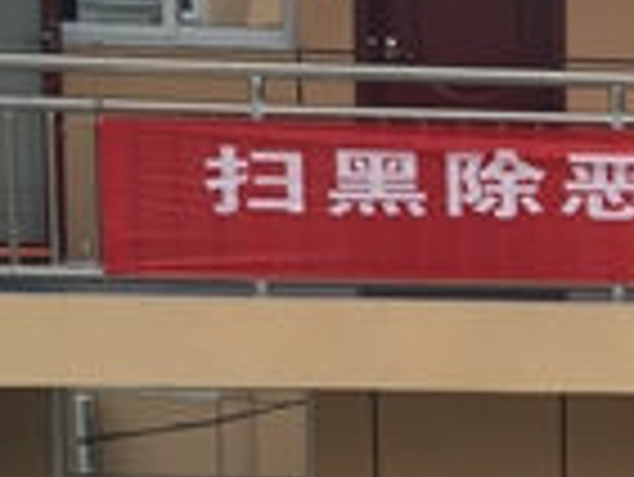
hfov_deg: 12.3
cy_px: 502
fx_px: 2640
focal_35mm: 144
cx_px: 1210
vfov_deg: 10.2
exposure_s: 1/371
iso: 25
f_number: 2.2
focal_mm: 4.15
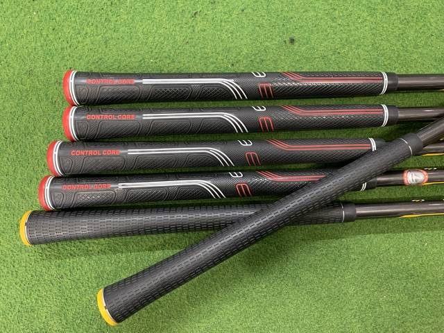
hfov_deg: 67.3
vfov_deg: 53.1
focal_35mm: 26
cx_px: 222
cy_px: 166
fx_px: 333
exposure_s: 1/40
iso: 400
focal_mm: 4.25
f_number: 1.8
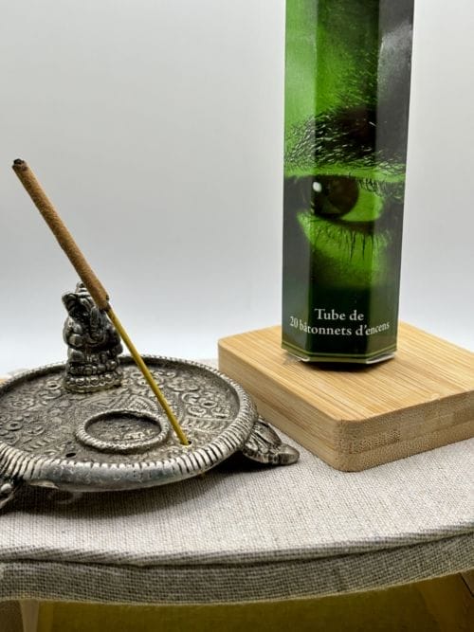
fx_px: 950
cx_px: 237
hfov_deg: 28.0
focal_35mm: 52
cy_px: 316
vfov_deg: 36.8
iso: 32
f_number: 1.6
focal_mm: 5.96
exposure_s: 1/279
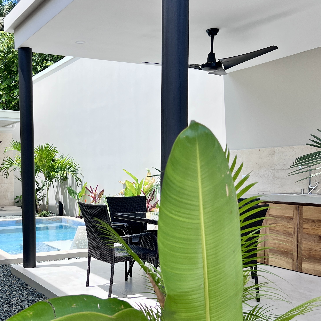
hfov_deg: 38.7
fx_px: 441
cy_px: 202
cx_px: 71
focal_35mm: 42
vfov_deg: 39.7
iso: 50
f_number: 1.5
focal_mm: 5.7
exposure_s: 1/2299
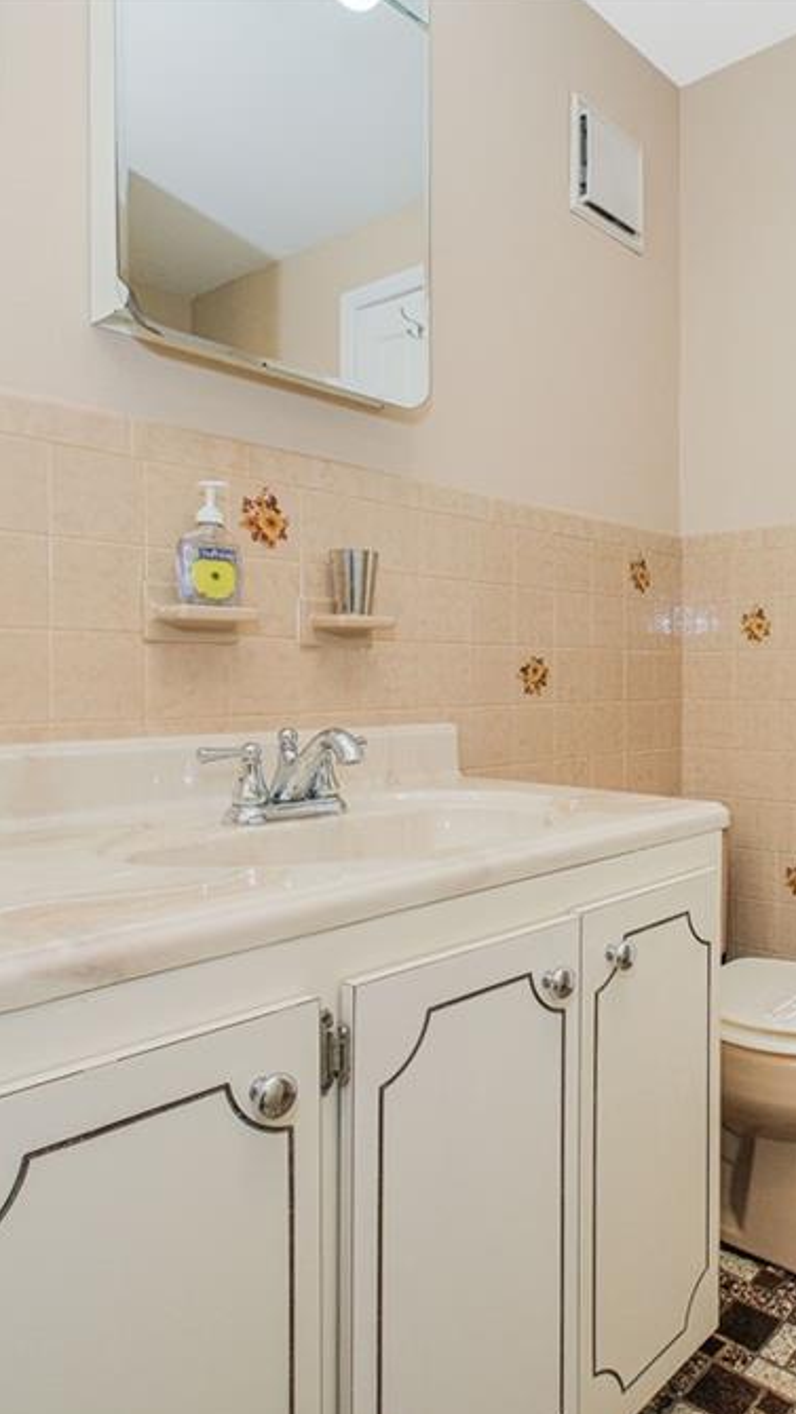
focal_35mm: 24
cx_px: 638
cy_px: 709
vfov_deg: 76.3
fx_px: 900
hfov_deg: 45.3
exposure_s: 1/50
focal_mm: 10
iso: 800
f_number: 8
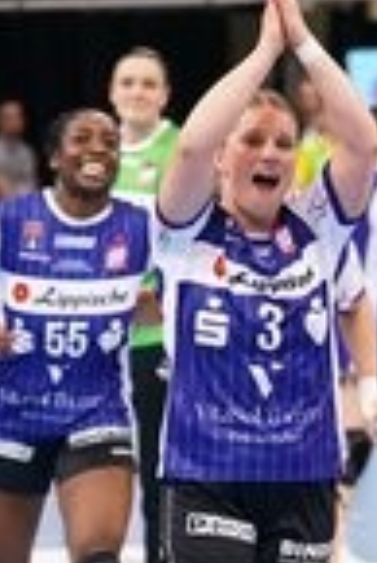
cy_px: 738
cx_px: 583
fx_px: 7114
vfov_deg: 4.5
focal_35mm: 454
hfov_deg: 3.0
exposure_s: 1/1000
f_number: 2.8
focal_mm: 110
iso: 3200
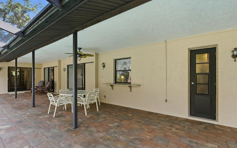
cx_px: 120
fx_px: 110
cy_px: 78
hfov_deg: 94.4
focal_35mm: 17
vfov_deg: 68.0
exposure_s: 1/250
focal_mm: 16
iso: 400
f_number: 9
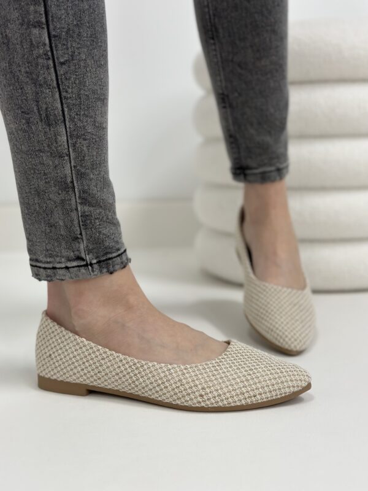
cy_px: 246
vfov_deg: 39.7
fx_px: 680
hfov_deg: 30.3
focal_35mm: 48
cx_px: 184
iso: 125
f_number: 1.78
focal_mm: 6.86
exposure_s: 1/100
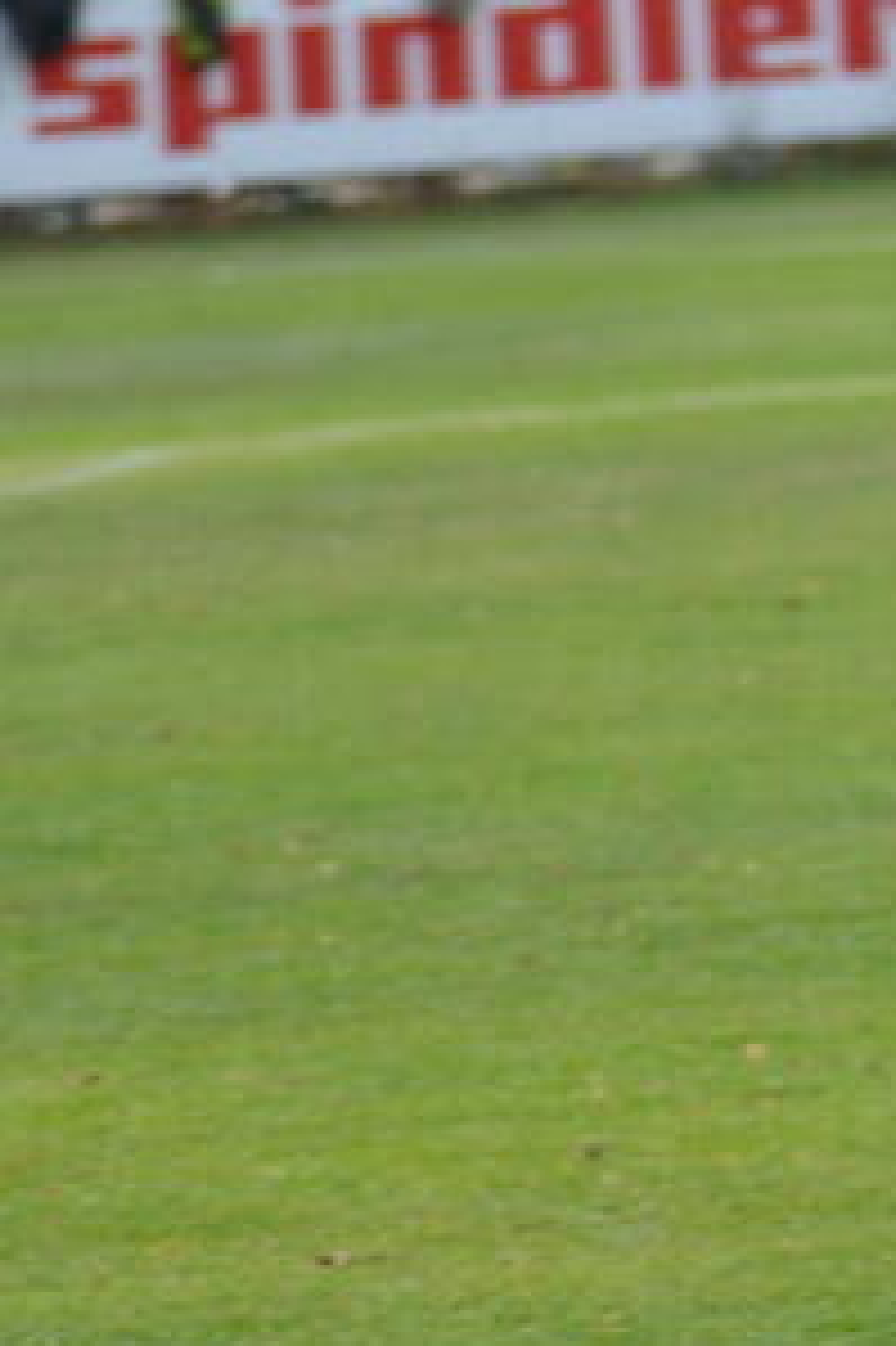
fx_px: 26348
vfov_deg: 2.9
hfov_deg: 1.9
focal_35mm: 705
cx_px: 1918
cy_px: 972
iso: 500
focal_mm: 130
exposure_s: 1/500
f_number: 4.5
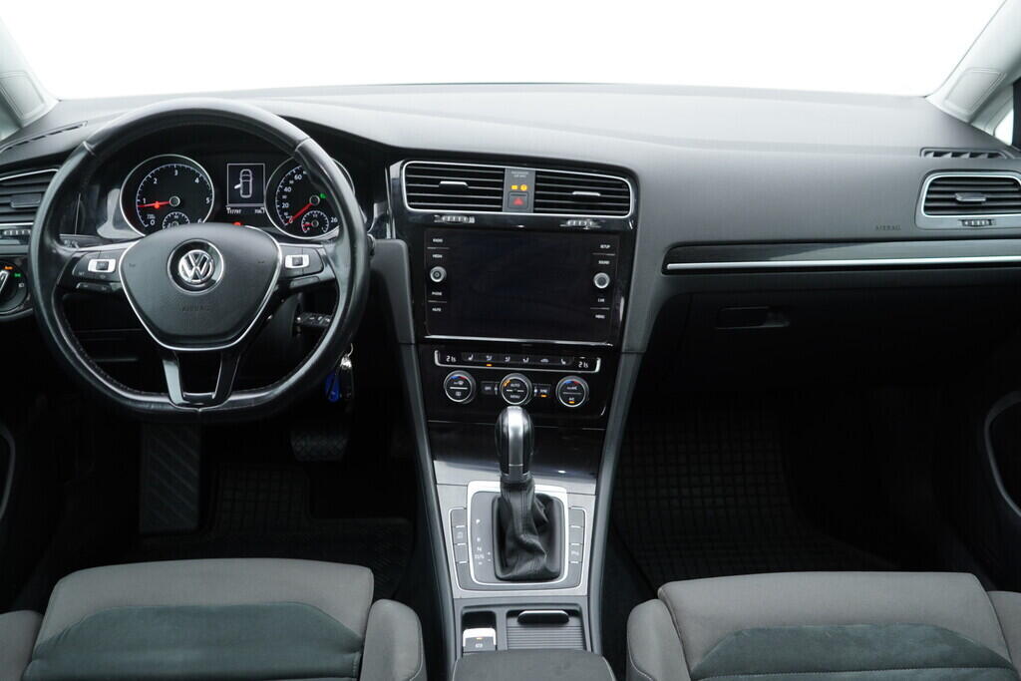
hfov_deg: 53.1
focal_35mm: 36
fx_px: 1021
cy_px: 340
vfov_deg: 36.9
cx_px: 510
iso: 200
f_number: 2.8
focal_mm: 24
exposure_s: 1/40
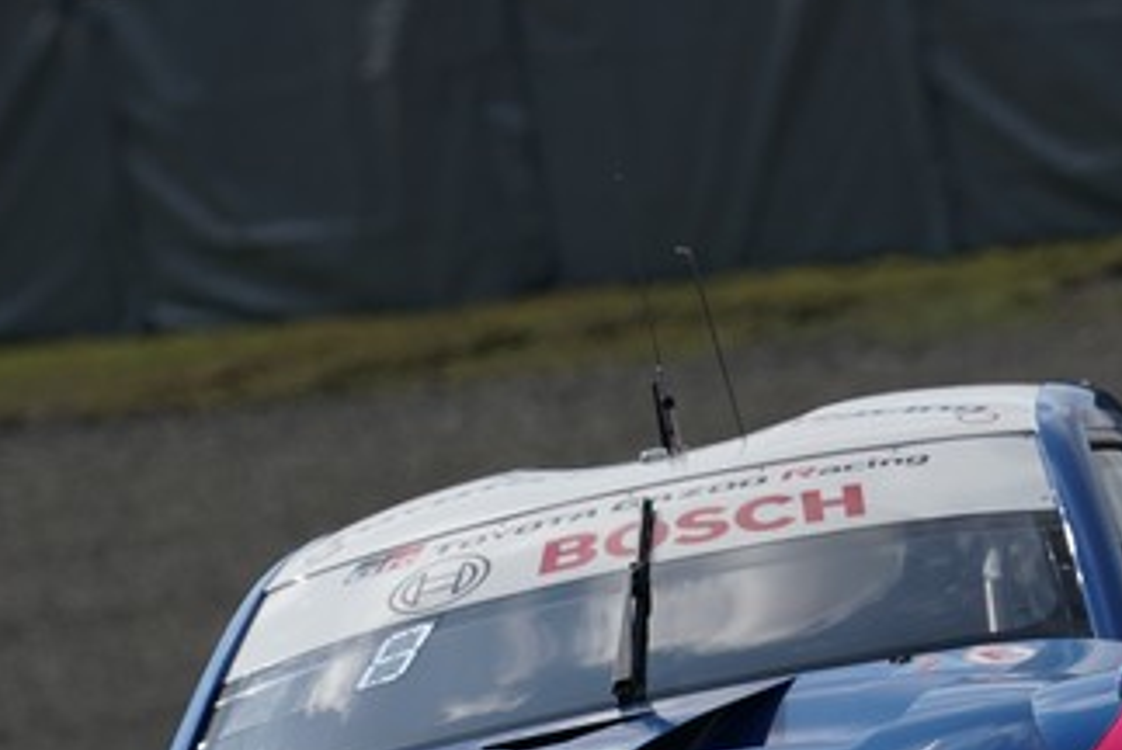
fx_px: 41675
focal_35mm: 1336
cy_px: 656
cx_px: 768
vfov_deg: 1.0
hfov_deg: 1.5
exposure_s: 1/800
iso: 200
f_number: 10
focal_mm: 600
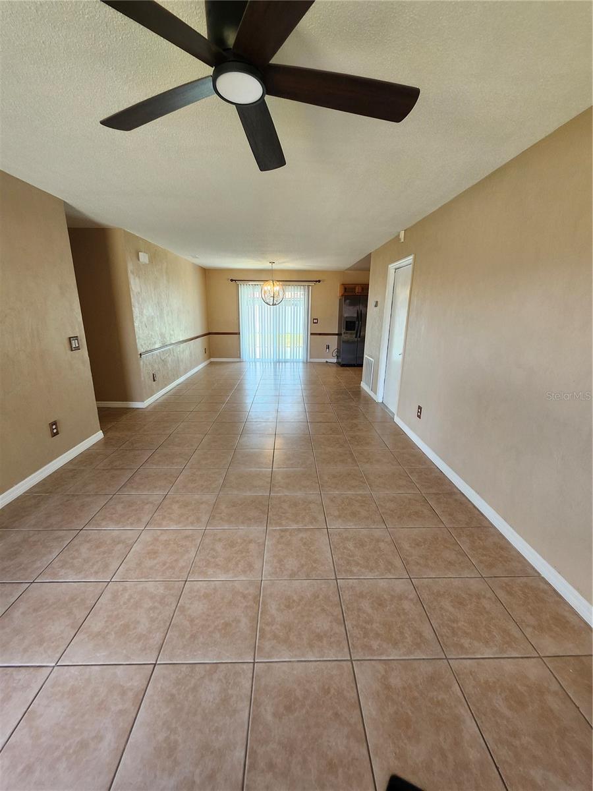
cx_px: 296
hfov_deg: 89.9
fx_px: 297
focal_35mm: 13
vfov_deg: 106.2
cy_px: 396
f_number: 2.2
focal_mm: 1.74
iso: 160
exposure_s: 1/60
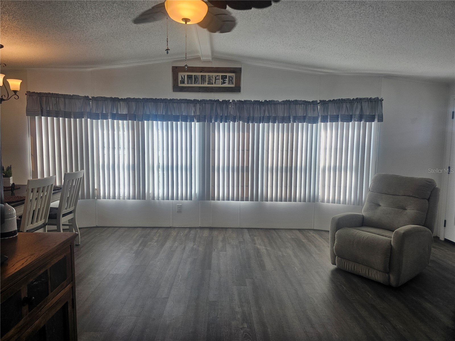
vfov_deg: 58.9
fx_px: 302
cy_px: 170
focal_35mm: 23
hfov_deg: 73.9
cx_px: 228
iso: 25
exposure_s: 1/120
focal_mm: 6.3
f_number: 1.7
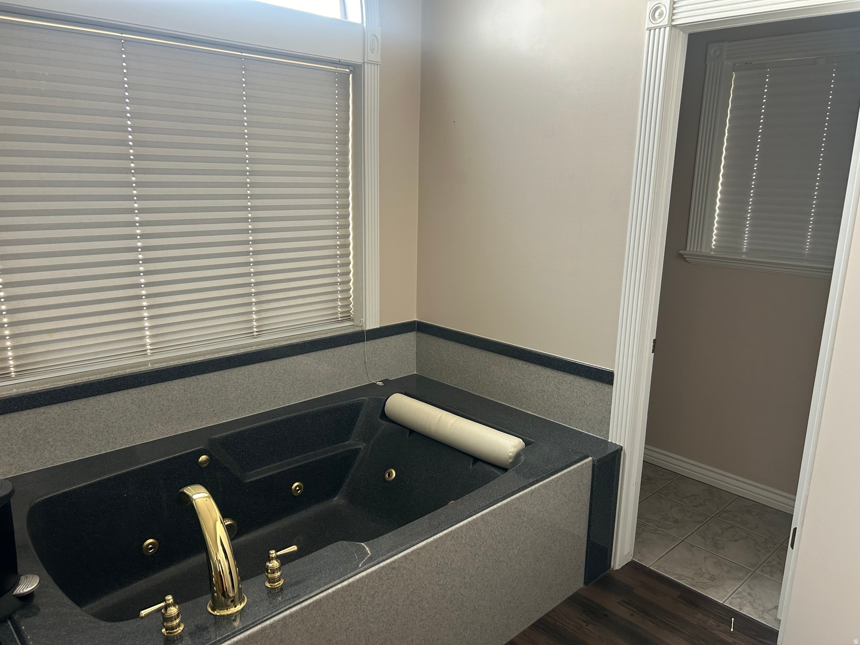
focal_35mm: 26
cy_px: 322
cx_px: 430
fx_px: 646
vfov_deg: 53.1
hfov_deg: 67.3
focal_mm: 5.7
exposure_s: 1/60
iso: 125
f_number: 1.5
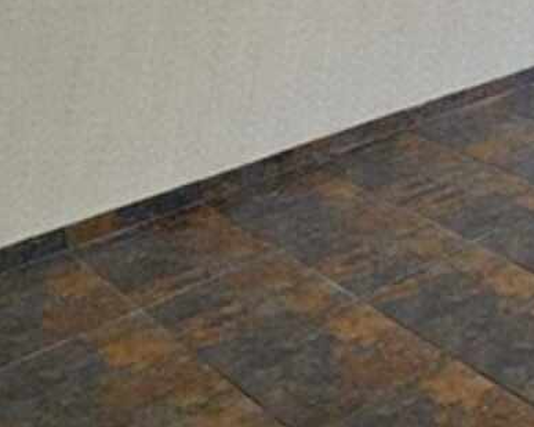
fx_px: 884
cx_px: 683
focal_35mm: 56
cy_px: 37
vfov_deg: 26.2
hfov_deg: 28.1
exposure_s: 1/60.2
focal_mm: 2.2
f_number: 2.2
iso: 100
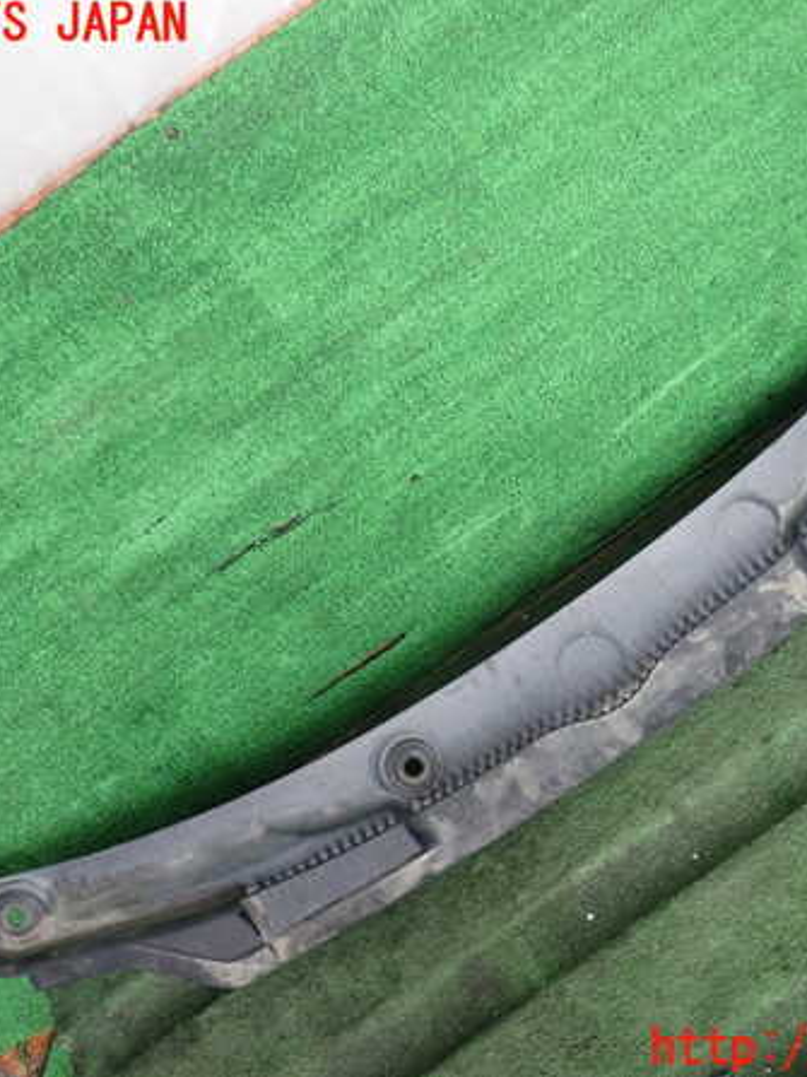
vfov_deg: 43.9
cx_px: 472
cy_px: 537
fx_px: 1337
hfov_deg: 33.5
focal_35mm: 43
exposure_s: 1/125
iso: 500
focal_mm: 5.79
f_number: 2.4
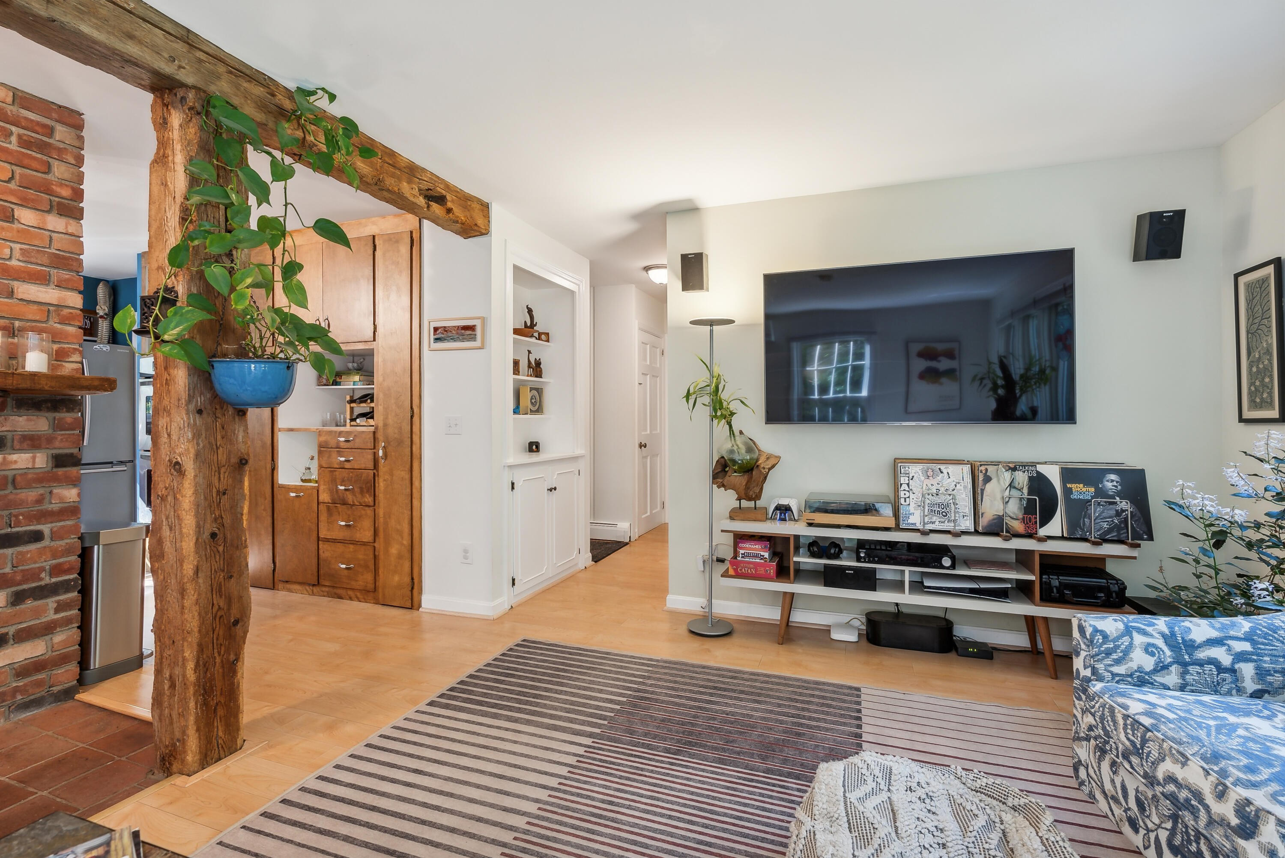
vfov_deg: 73.8
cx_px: 642
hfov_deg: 96.7
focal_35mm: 16
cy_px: 429
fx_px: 571
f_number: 7.1
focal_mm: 16
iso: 320
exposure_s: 1/10
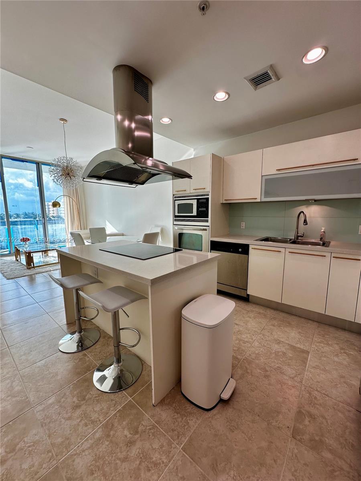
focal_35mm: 14
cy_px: 240
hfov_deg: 85.7
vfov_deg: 102.1
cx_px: 180
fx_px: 195
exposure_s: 1/230
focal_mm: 2.22
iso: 40
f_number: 2.2
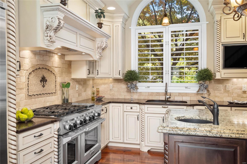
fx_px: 206
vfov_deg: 43.6
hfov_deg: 61.9
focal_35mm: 30
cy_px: 82
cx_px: 124
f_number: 7.1
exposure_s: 1/10
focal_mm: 15
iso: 400
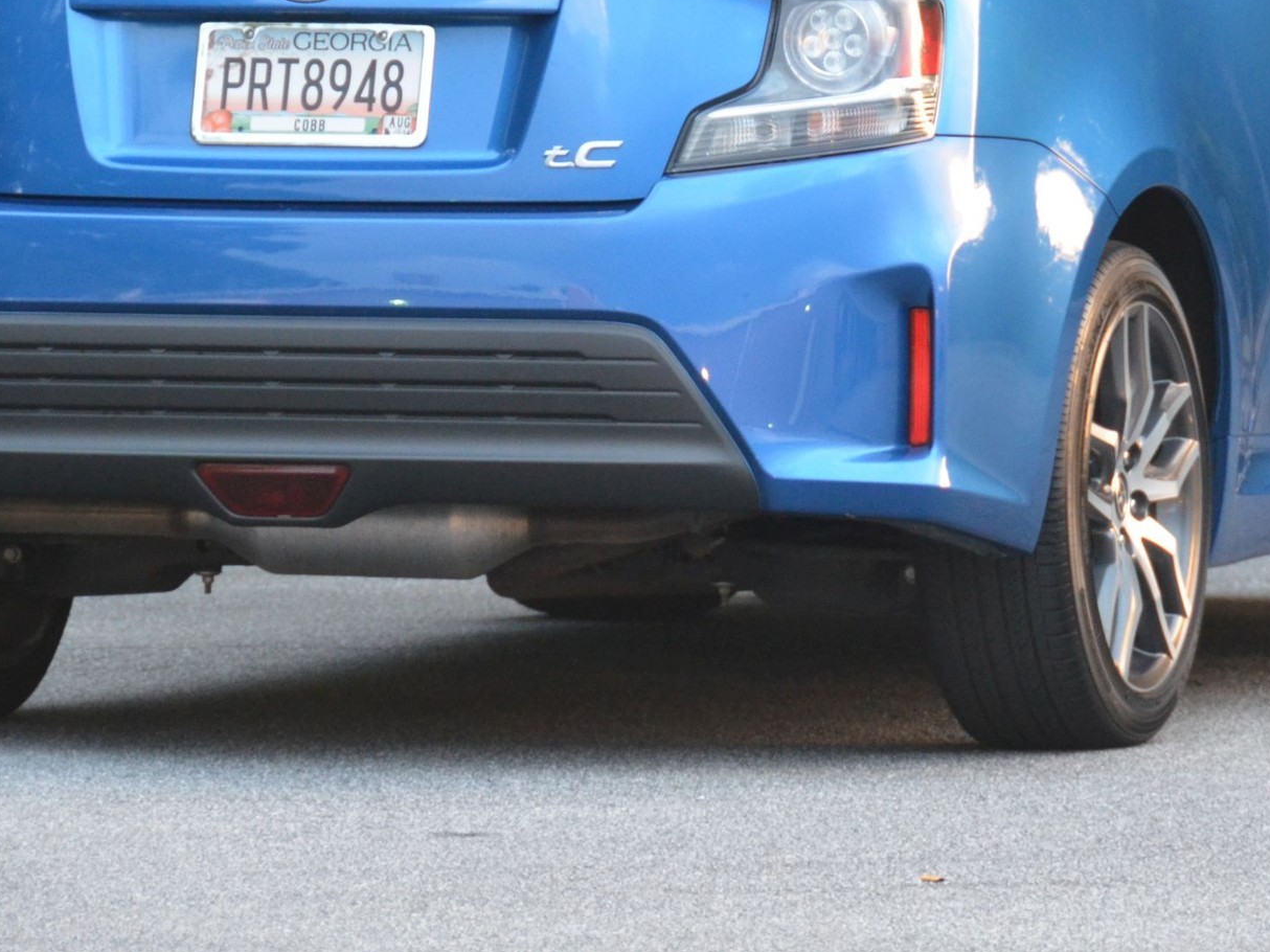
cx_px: 816
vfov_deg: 2.9
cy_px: 92
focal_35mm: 504
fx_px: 18487
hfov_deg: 3.9
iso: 1600
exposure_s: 1/50
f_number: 5.6
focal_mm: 170
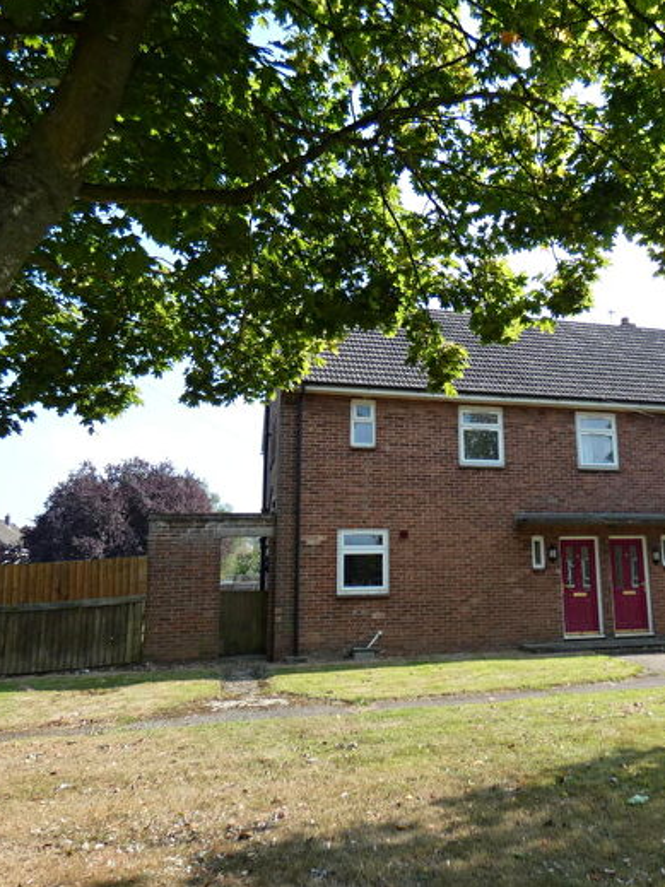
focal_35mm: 27
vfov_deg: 65.3
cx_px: 441
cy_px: 440
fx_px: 692
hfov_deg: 50.5
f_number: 2.8
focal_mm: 3.6
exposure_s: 1/640
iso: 80
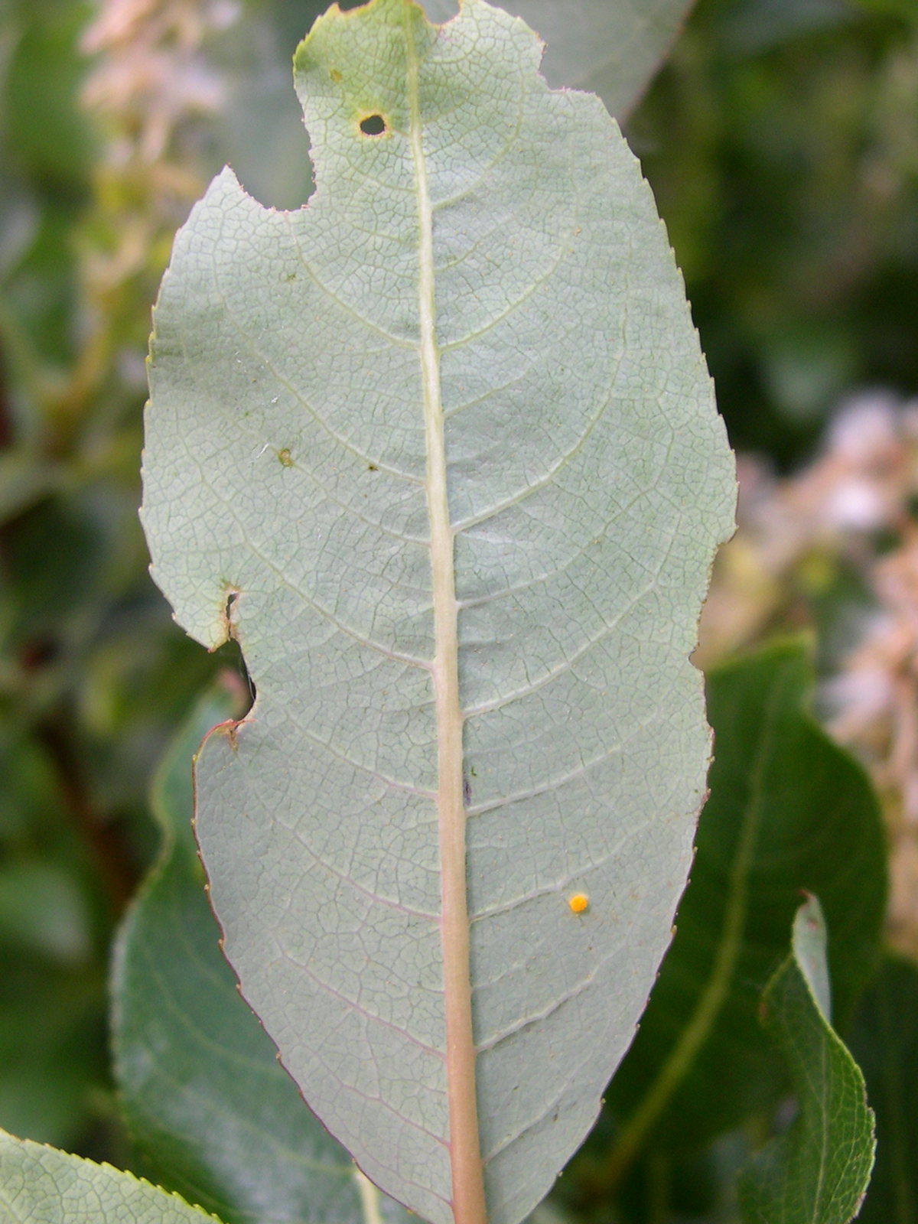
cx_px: 459
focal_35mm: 38
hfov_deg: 37.7
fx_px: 1344
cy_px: 612
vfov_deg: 49.0
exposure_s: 1/358
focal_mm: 8
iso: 100
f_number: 2.8
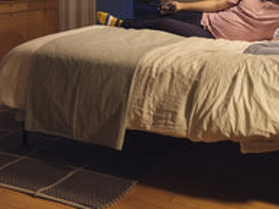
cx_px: 98
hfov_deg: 32.0
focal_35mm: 60
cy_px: 32
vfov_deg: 23.9
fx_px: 484
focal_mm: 36.9
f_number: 5.6
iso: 1250
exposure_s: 1/60
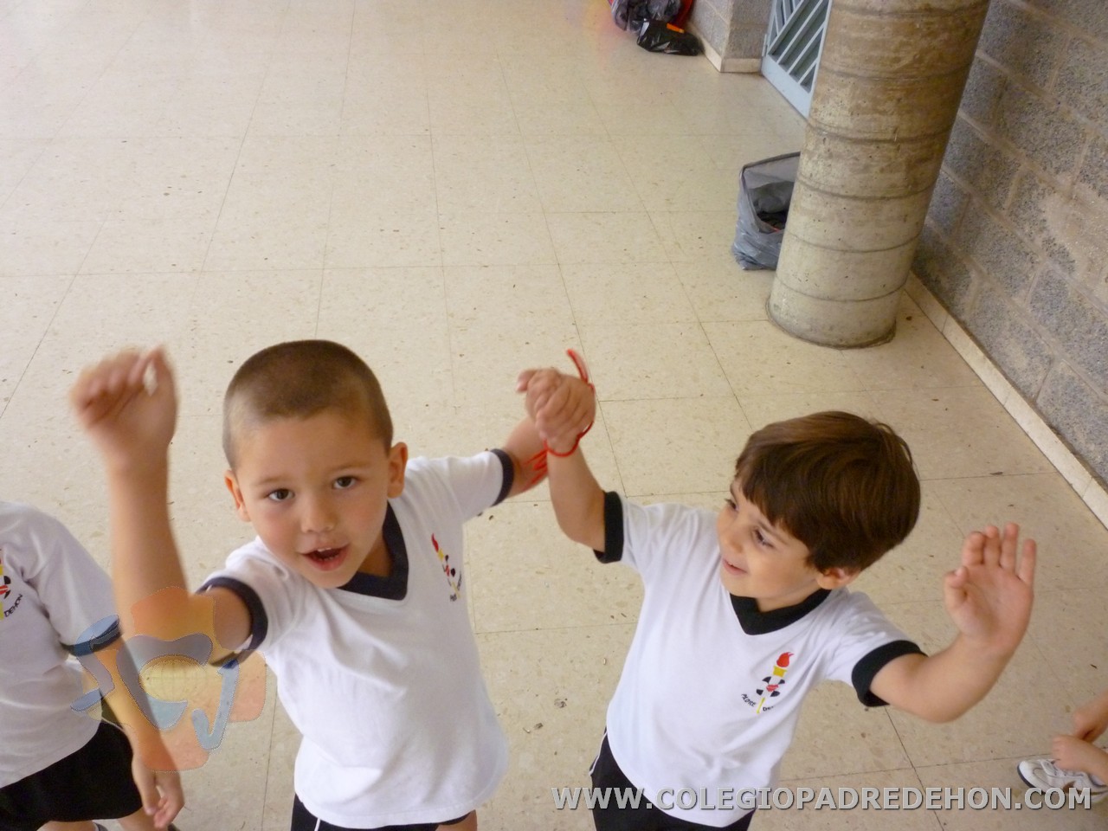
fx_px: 928
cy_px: 416
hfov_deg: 61.7
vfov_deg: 48.2
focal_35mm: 29
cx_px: 554
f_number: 3.3
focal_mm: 5.2
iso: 500
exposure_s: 1/125
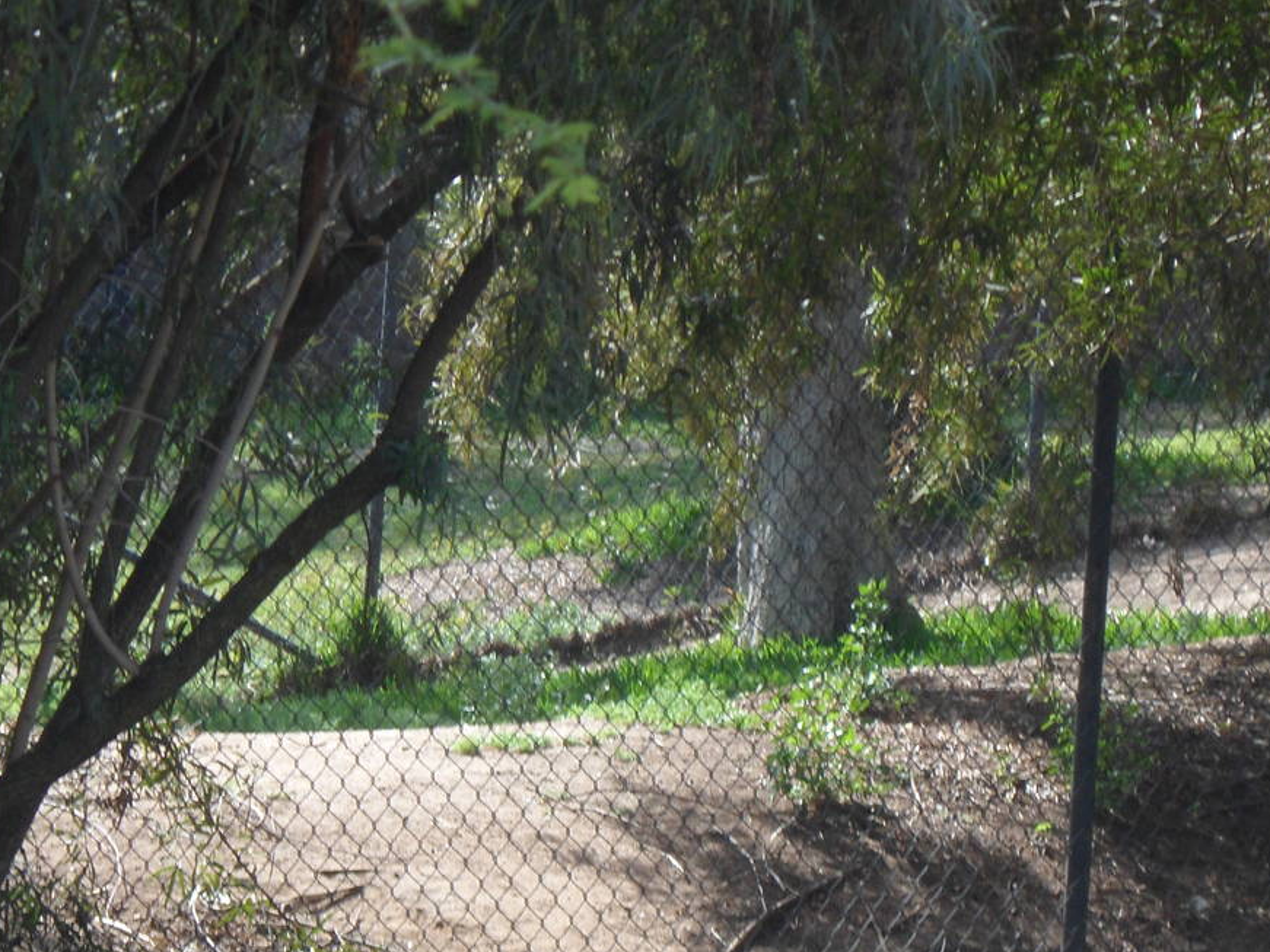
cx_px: 685
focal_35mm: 496
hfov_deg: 4.0
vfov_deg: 3.0
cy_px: 863
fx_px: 18195
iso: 80
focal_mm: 46.8
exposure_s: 1/90
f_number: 5.9
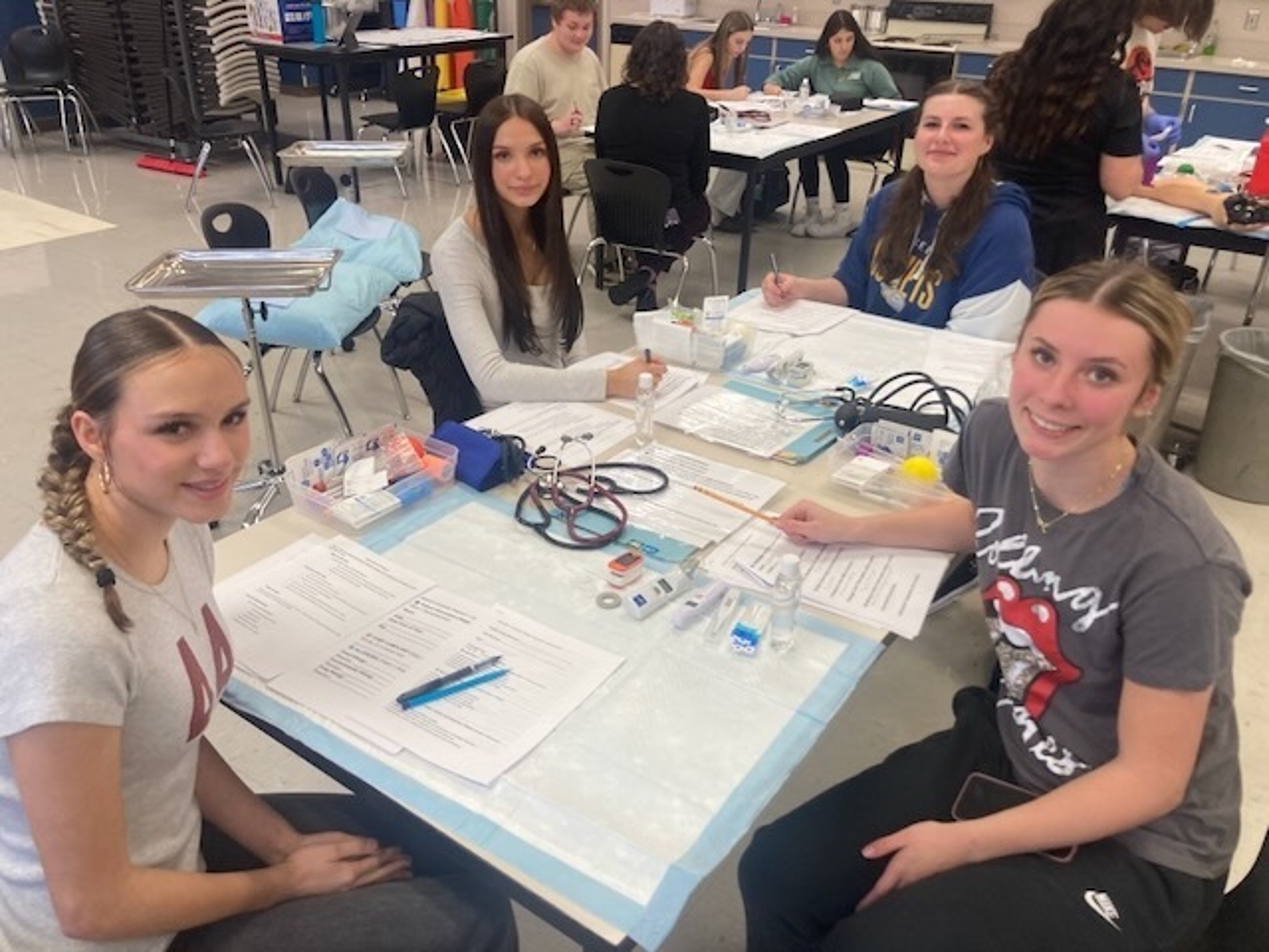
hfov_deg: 63.4
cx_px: 634
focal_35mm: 28
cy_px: 476
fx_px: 1026
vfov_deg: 49.7
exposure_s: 1/60
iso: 80
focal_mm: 3.99
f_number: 1.8
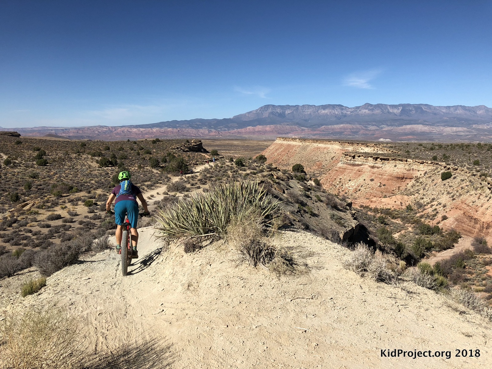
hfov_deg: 61.7
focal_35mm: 29
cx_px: 246
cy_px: 184
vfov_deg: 48.2
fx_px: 412
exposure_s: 1/3436
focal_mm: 3.99
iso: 25
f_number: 1.8
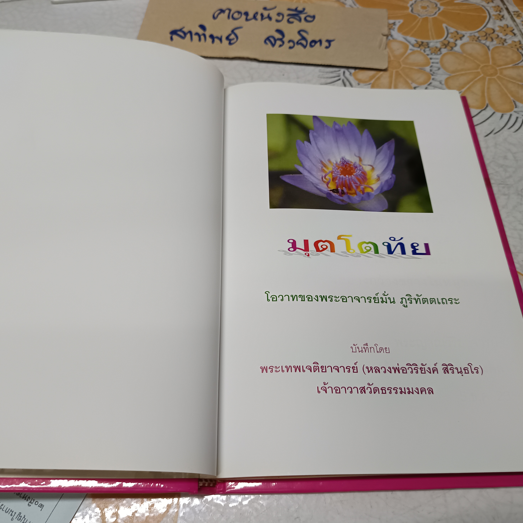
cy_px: 265
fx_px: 496
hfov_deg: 55.6
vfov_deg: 55.6
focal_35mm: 29
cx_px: 250
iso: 950
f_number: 1.7
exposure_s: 1/50
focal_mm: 5.31
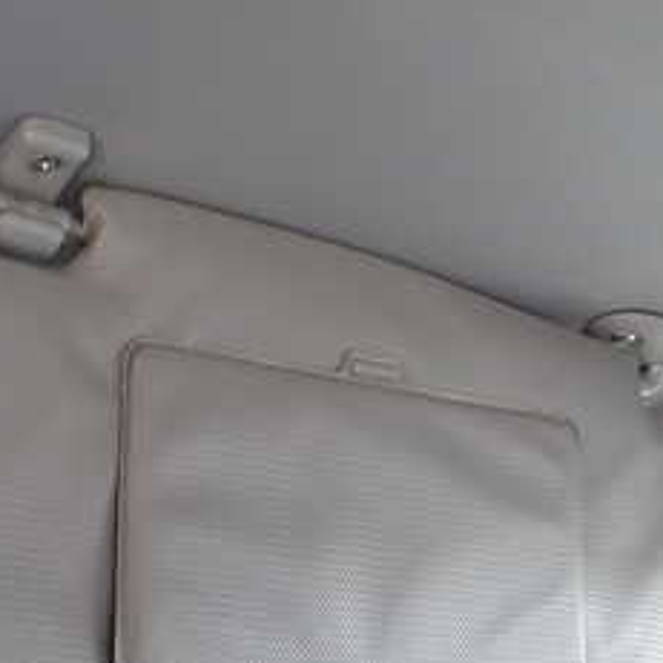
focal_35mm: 69
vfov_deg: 24.9
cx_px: 95
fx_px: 1495
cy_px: 410
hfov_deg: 24.4
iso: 200
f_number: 2.3
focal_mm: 5.4
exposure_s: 1/80
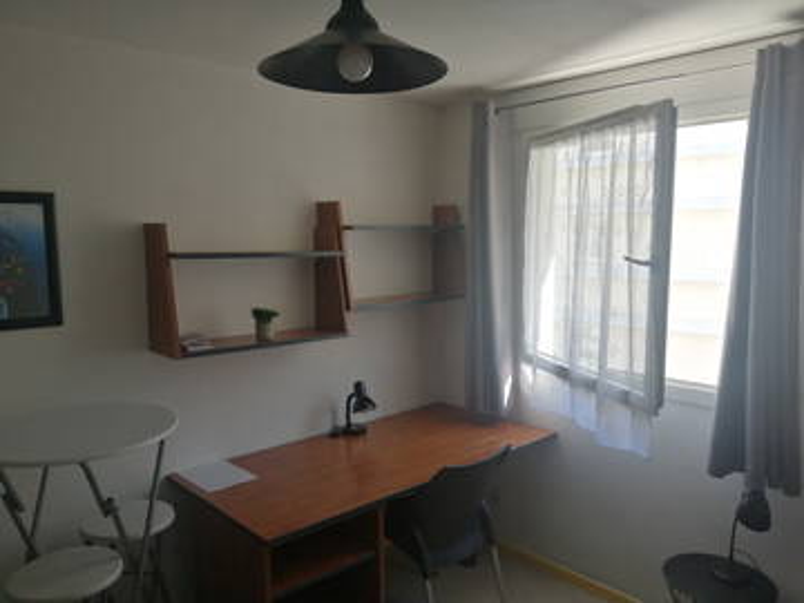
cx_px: 402
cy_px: 302
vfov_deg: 53.1
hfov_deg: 67.3
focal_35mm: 26
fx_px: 604
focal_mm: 3.6
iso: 50
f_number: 1.8
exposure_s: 1/126
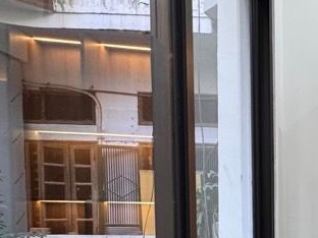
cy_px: 234
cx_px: 459
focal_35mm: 46
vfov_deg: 29.6
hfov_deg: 28.9
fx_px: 423
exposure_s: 1/100
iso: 200
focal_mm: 2.22
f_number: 2.2
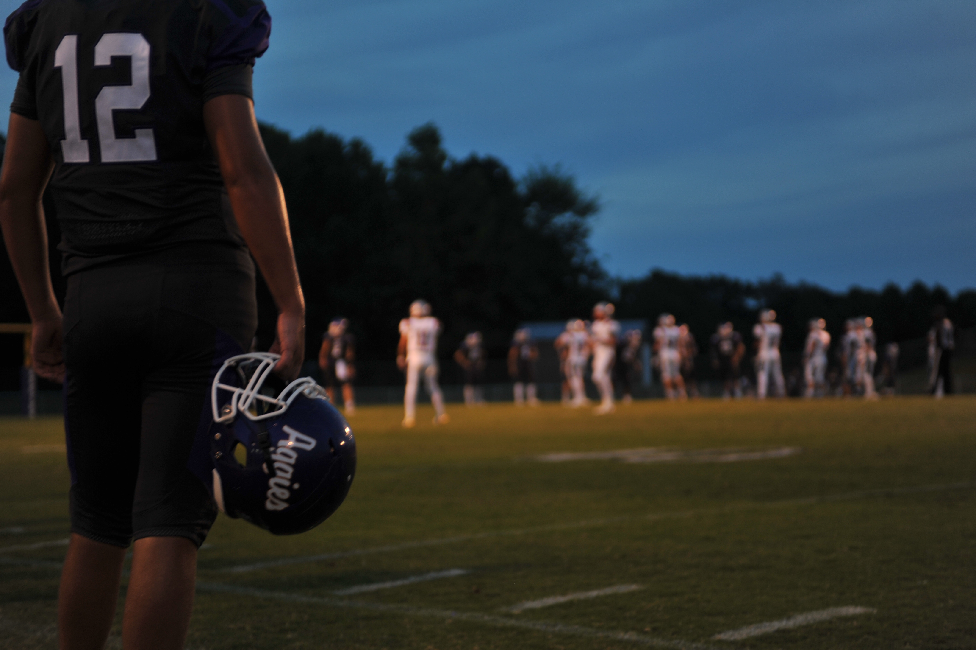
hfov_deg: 28.9
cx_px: 488
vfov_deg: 19.4
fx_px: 1897
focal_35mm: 70
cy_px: 325
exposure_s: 1/160
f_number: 2.8
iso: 400
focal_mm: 70
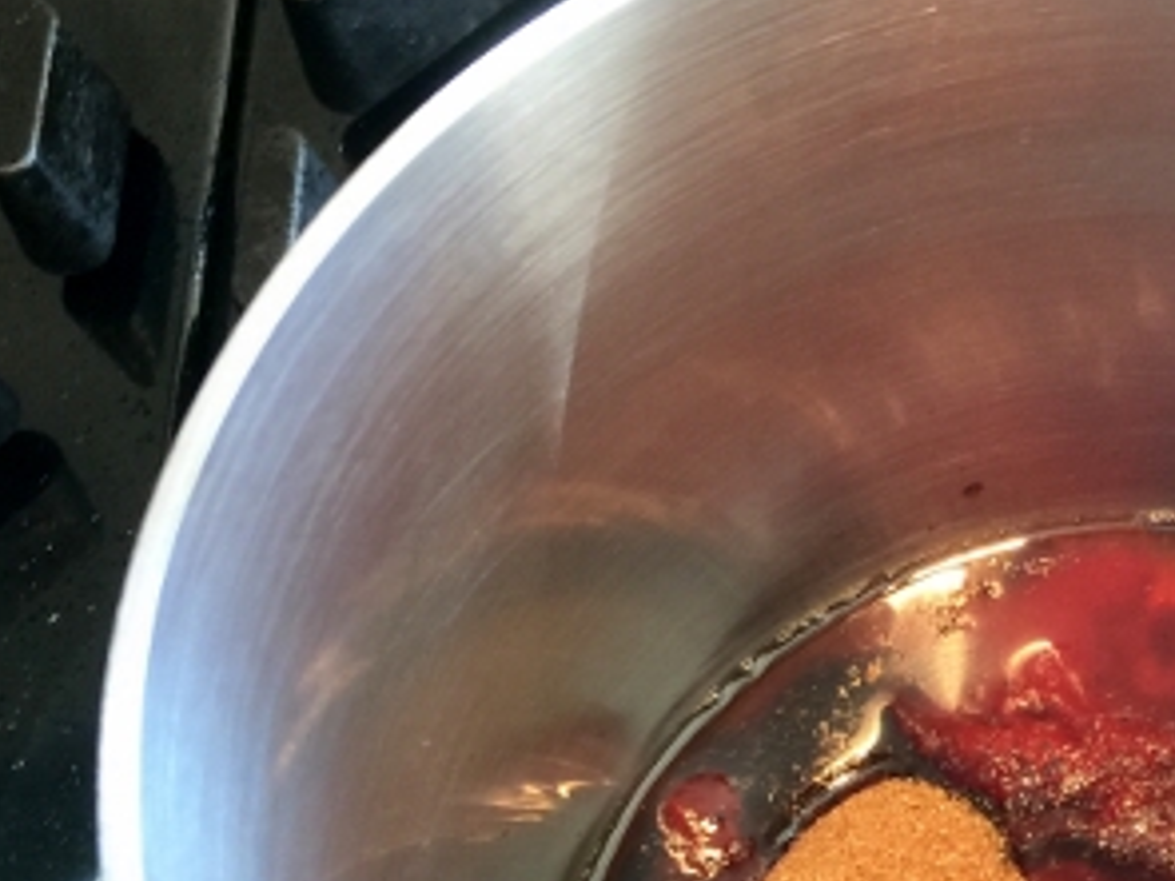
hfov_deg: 28.9
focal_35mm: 63
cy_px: 909
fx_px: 2138
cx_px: 1163
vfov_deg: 22.3
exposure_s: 1/15
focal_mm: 4.15
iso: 40
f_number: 2.2
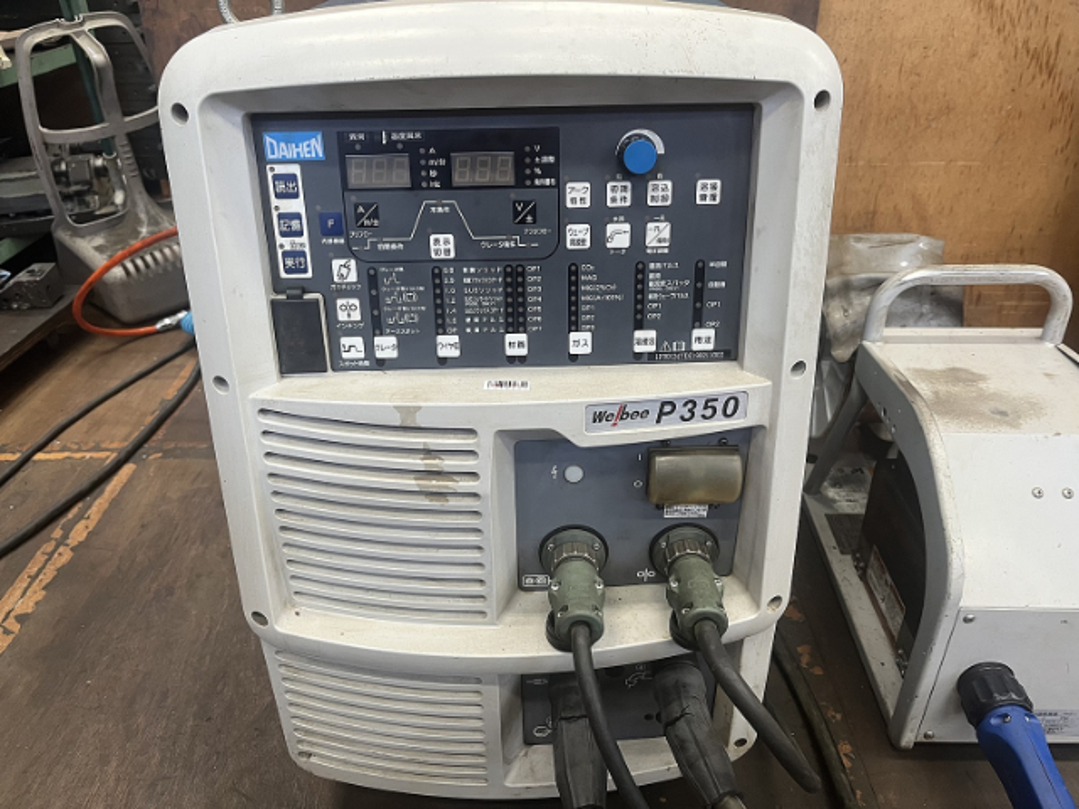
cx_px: 540
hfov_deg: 67.3
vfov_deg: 53.1
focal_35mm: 26
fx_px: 810
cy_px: 404
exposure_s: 1/60
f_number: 1.6
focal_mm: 5.1
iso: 160
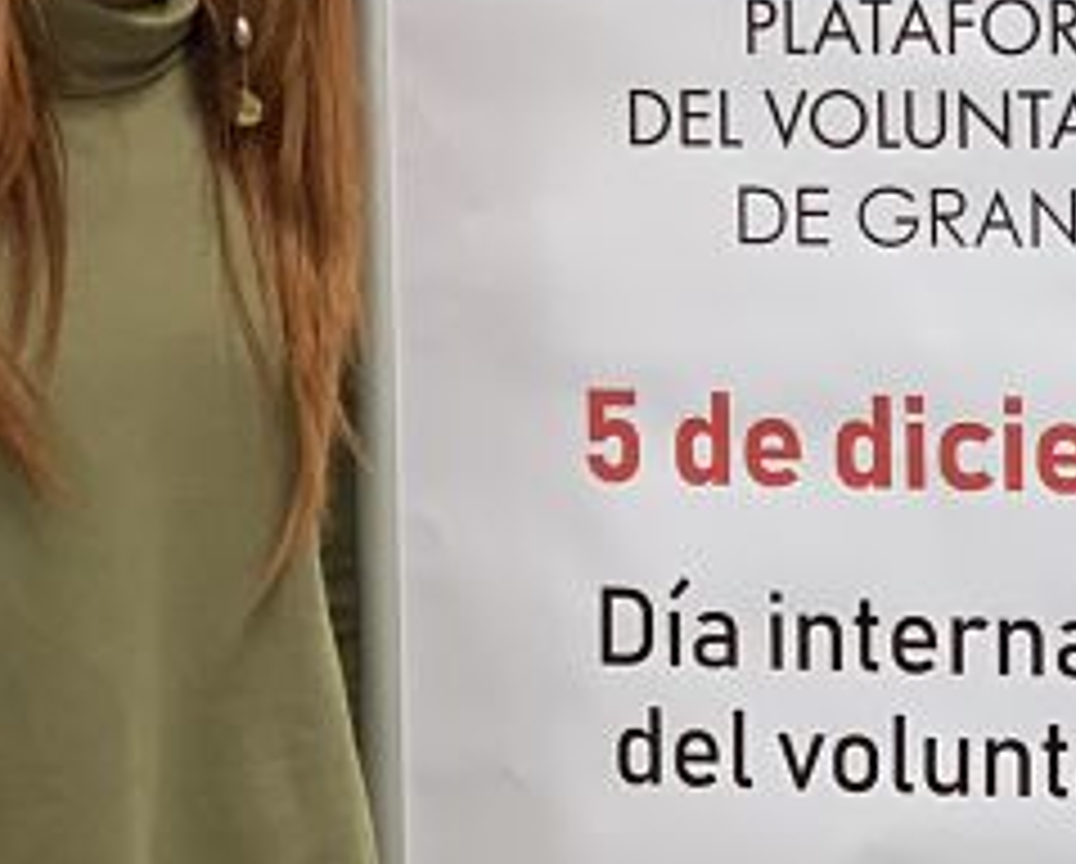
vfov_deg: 10.9
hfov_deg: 13.5
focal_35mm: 141
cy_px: 47
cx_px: 1020
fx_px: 4498
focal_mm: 6
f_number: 2.4
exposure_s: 1/50
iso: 100
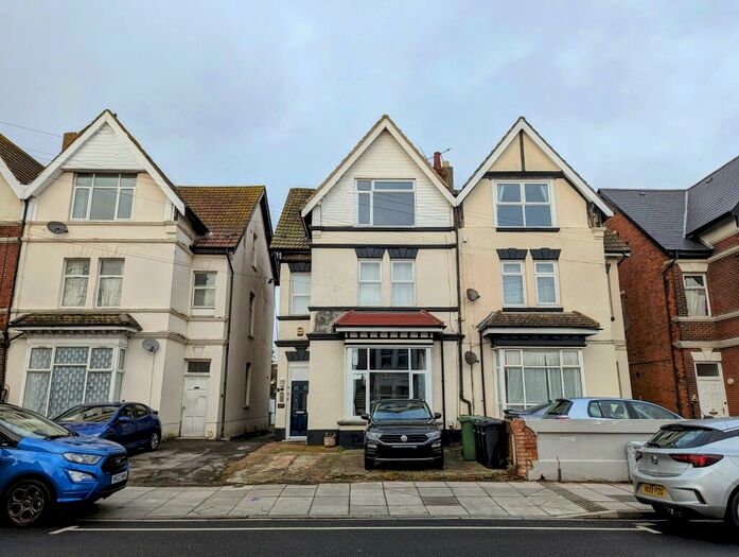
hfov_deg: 71.5
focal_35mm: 24
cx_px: 370
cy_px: 278
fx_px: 513
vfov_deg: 56.9
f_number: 1.85
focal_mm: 6.81
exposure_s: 1/462
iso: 47
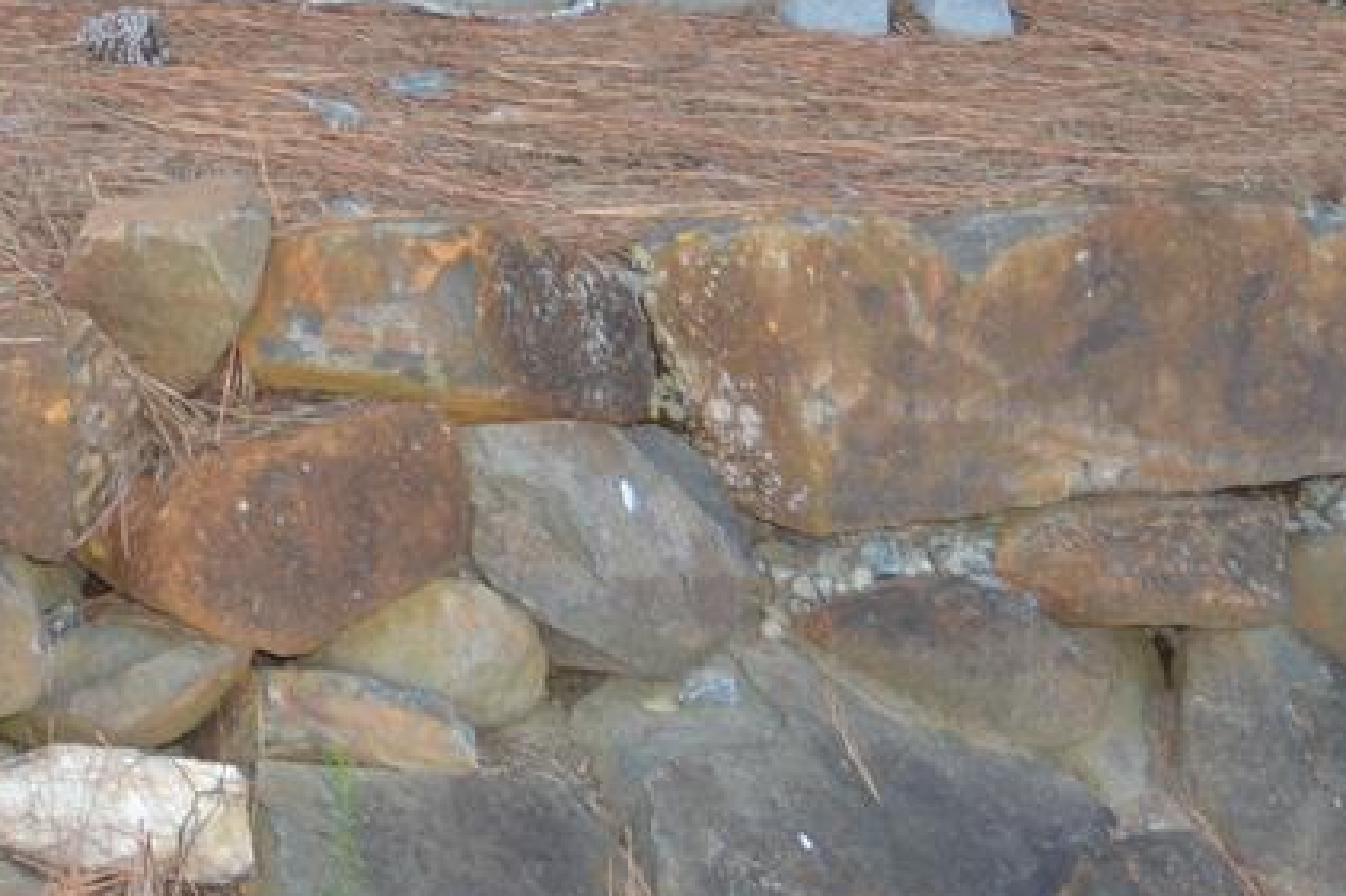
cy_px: -722
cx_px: -392
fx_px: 4896
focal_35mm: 131
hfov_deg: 15.0
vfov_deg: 9.9
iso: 100
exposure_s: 1/160
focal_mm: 18
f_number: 4
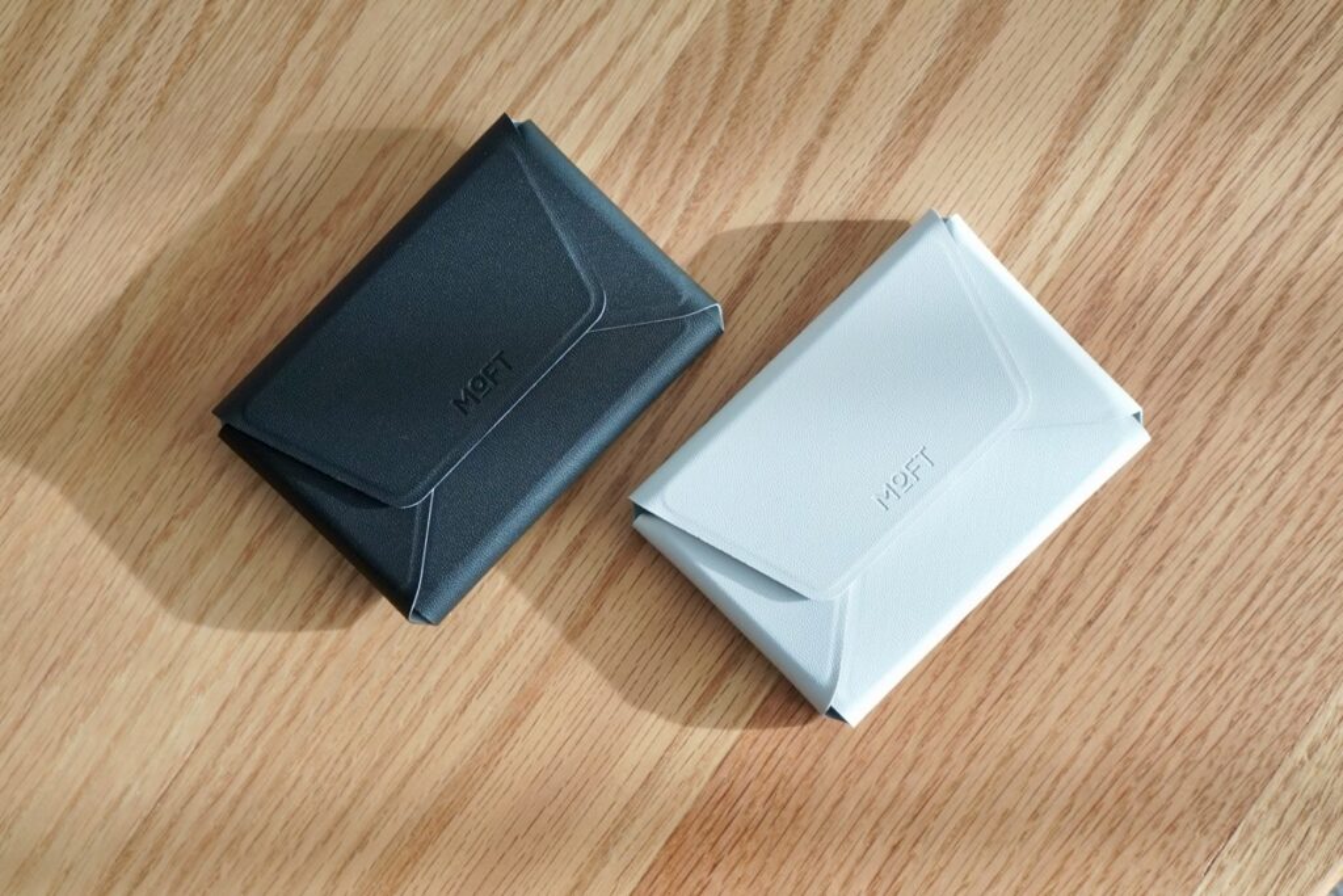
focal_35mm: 52
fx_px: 1959
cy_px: 448
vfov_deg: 25.8
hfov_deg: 37.8
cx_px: 672
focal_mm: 35
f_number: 6.3
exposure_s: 1/60
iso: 1000
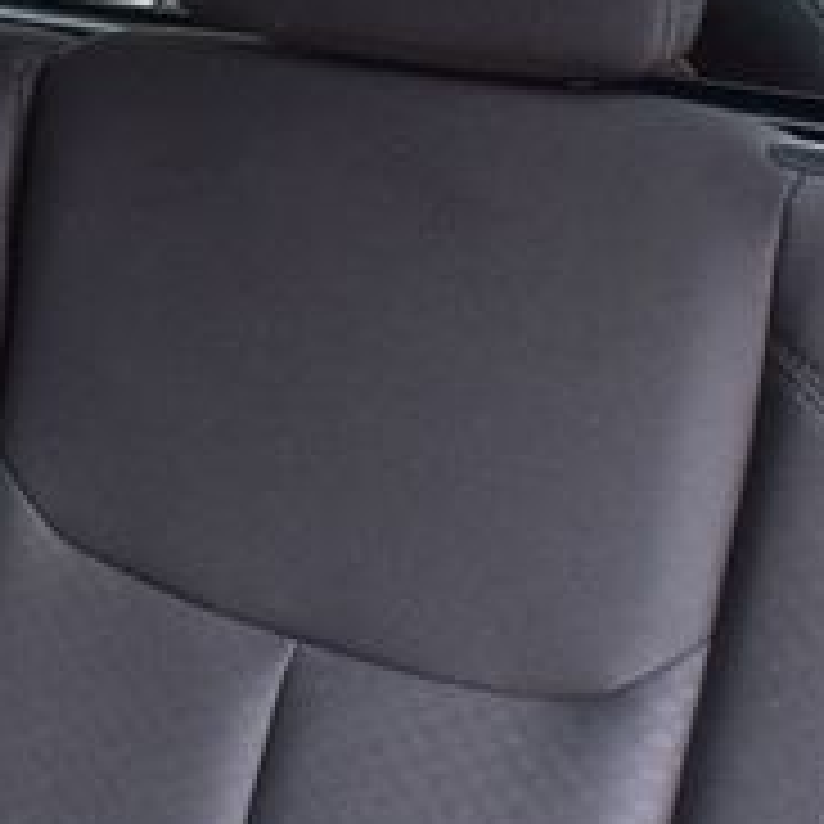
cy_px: 189
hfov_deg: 20.3
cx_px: -158
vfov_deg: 21.4
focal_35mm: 80
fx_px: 2154
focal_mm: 18
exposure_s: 1/15
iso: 1400
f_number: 6.3
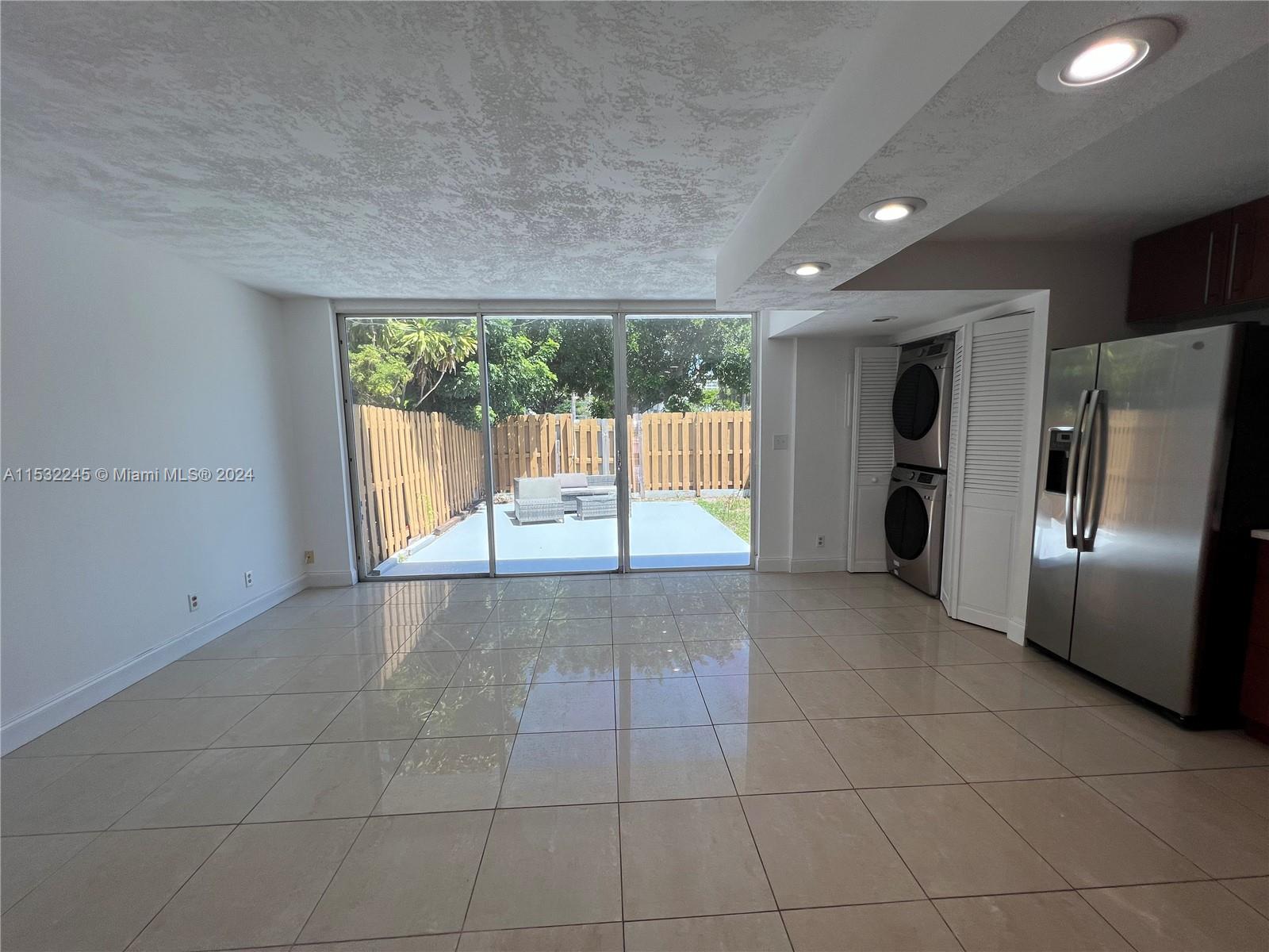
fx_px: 477
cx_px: 634
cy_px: 476
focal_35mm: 13
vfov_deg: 89.9
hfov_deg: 106.2
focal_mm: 1.57
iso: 32
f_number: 1.8
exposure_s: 1/127
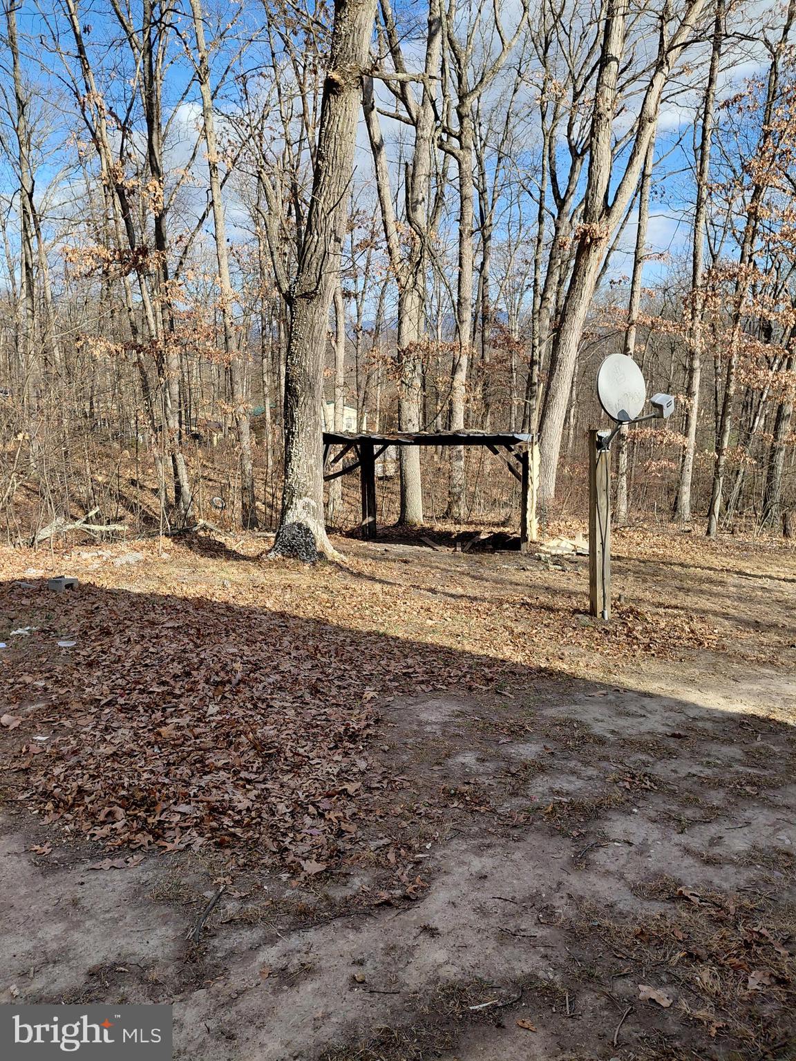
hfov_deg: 54.9
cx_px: 398
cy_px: 530
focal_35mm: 25
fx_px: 767
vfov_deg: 69.4
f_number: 1.8
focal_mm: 4.69
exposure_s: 1/1020
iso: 50
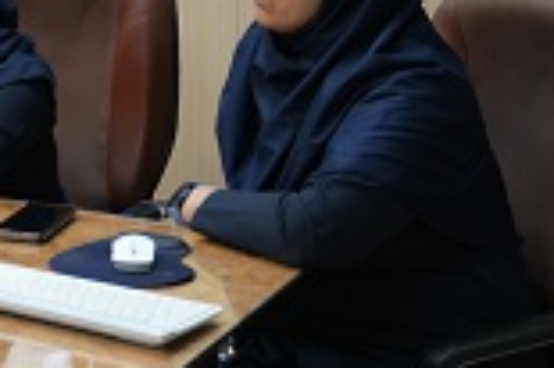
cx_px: -225
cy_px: -21
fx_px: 1614
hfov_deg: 17.8
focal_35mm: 105
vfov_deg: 12.8
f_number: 4
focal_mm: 32
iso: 1250
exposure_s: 1/160
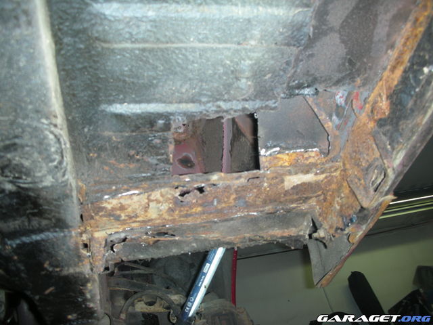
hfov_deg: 52.6
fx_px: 438
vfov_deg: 40.7
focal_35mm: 35
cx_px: 216
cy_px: 162
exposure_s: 1/60
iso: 50
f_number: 2.8
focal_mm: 5.8
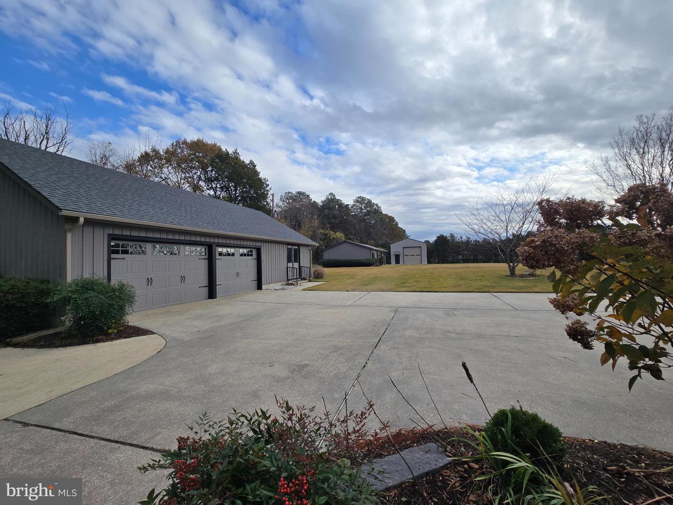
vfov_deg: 89.9
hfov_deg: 106.2
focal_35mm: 13
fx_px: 253
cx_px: 336
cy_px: 252
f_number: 2.2
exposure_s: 1/3559
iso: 50
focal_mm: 2.2
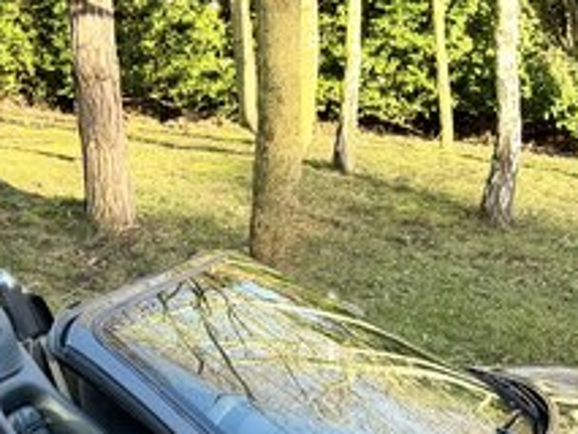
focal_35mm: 90
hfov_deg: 21.7
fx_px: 1504
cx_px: 179
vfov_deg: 14.8
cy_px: 732
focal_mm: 6.76
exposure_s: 1/255
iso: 64
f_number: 1.78
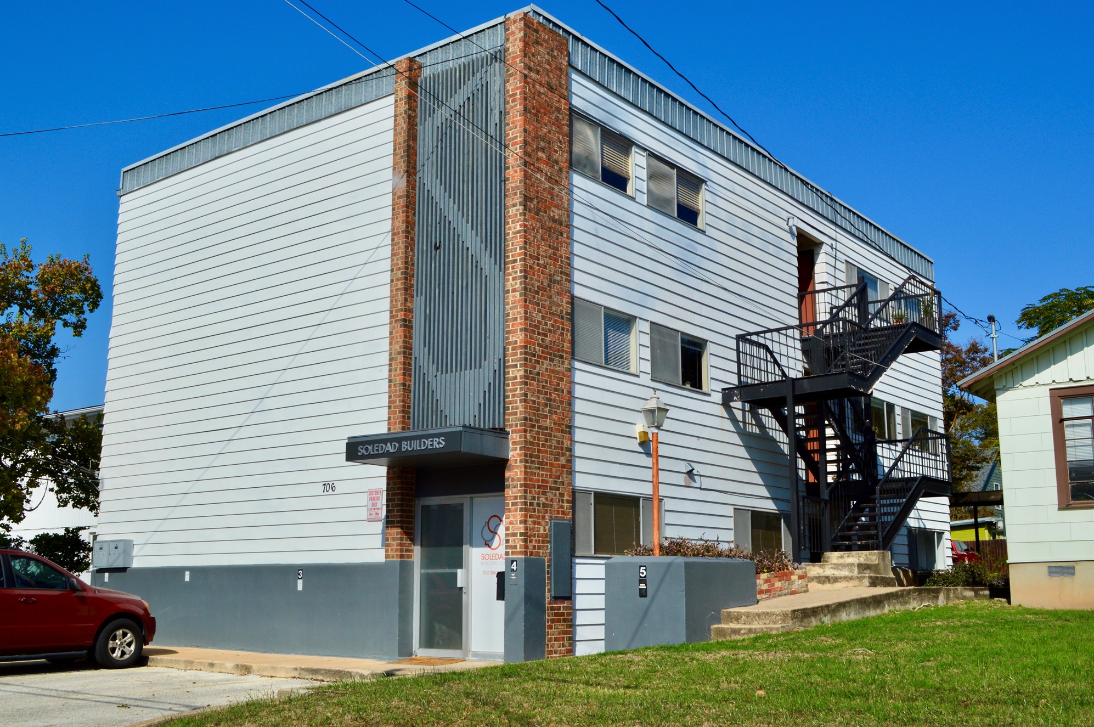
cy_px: 364
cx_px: 531
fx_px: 1093
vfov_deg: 36.8
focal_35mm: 36
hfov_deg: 53.2
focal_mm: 22
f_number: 11
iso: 250
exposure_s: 1/500
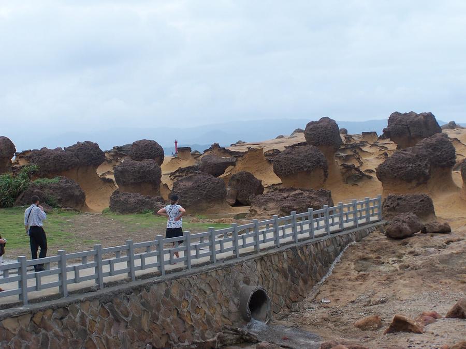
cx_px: 233
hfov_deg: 26.0
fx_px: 1010
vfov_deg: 19.6
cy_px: 174
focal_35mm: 75
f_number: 4.5
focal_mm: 12.4
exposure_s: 1/500
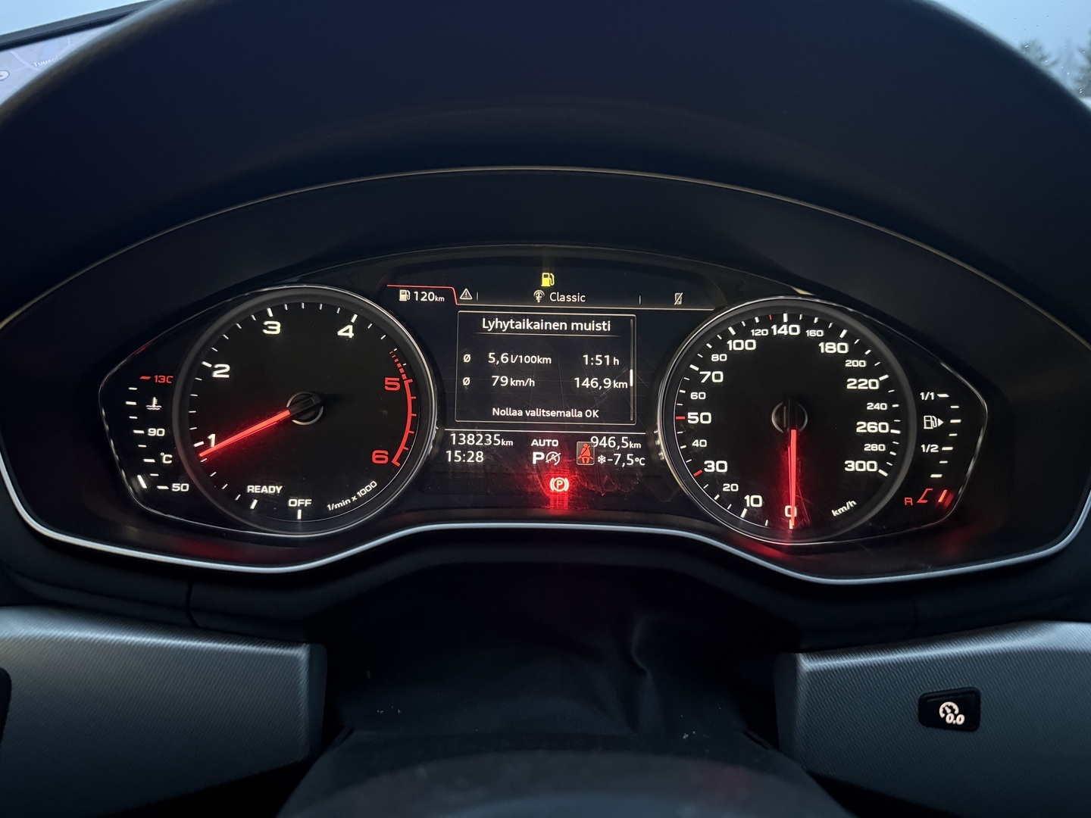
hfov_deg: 71.6
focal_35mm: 24
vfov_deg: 56.8
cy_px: 409
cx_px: 546
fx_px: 756
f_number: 1.78
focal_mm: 6.76
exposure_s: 1/17
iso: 1600
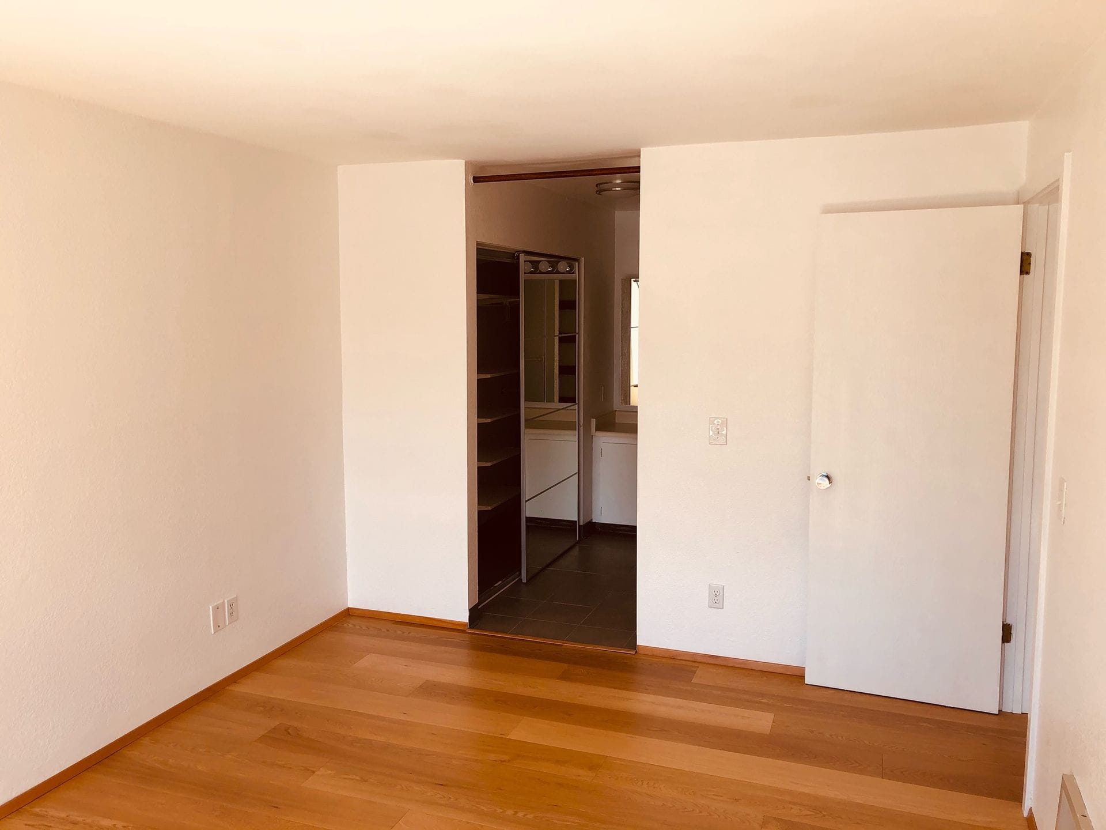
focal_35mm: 28
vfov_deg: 49.7
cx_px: 553
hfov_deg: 63.4
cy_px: 415
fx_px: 895
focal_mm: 3.99
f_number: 1.8
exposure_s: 1/198
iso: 20
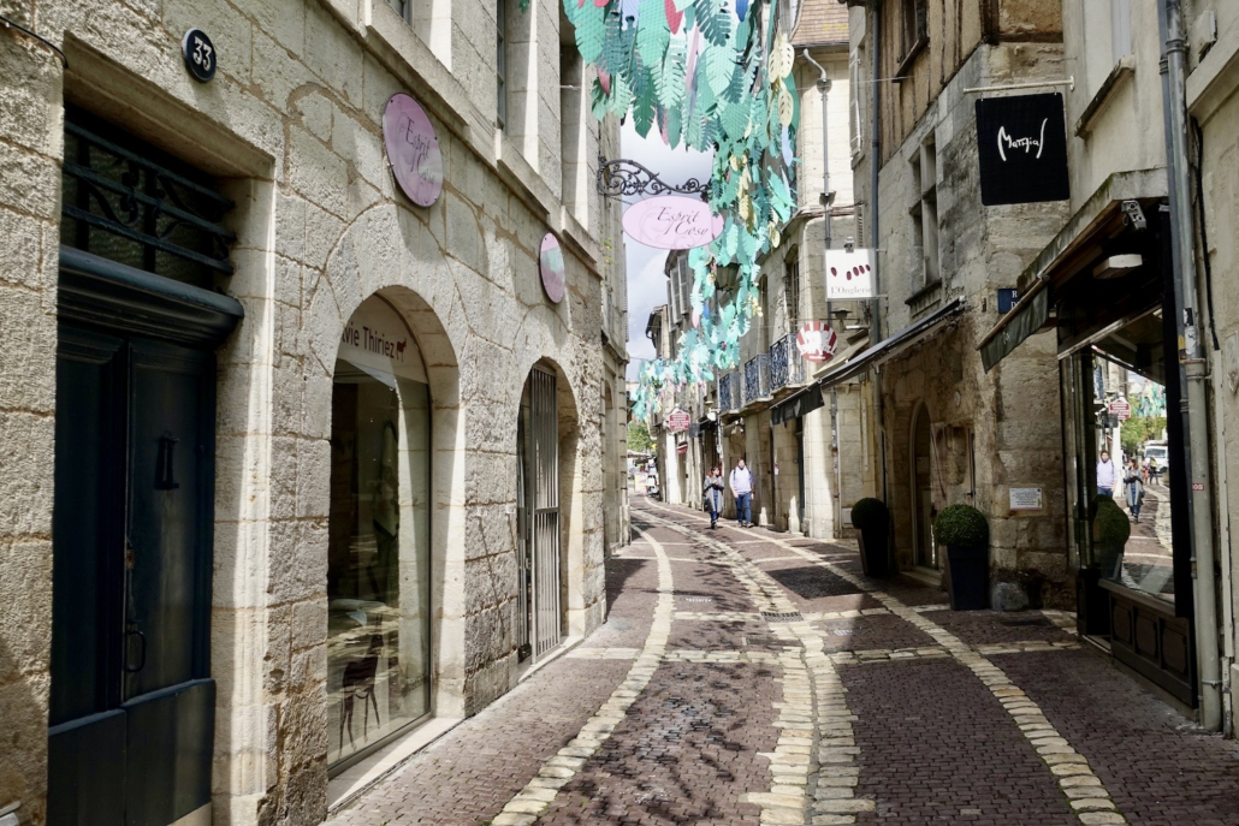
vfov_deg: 36.0
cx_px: 620
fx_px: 1274
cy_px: 413
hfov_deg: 51.9
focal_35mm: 37
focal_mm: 13.53
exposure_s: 1/640
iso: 125
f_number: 4
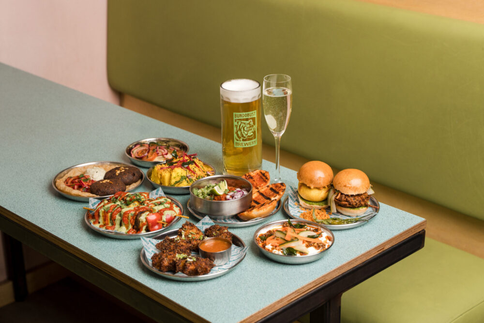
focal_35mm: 70
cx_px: 242
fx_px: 941
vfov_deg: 19.5
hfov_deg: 28.8
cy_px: 162
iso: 320
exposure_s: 1/160
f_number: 5.6
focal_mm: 70
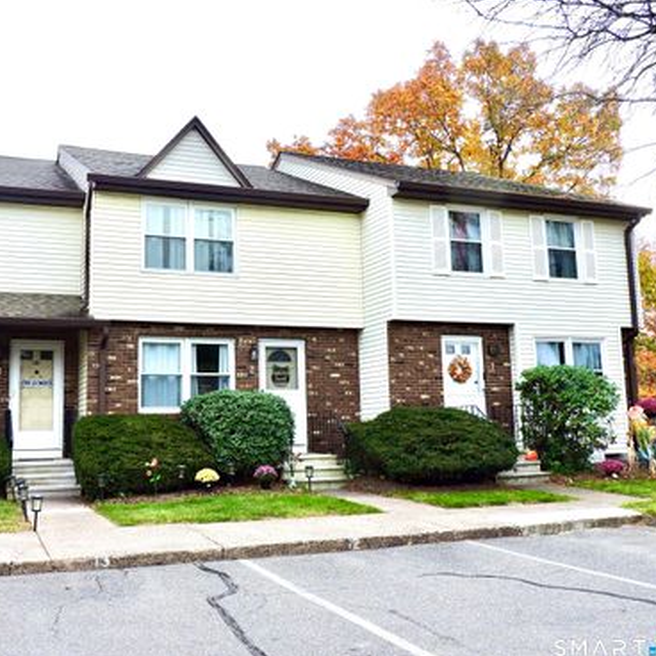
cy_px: 329
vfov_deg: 46.0
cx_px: 241
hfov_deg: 45.6
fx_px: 772
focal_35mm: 36
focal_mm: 5.4
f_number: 3.1
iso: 100
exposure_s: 1/400
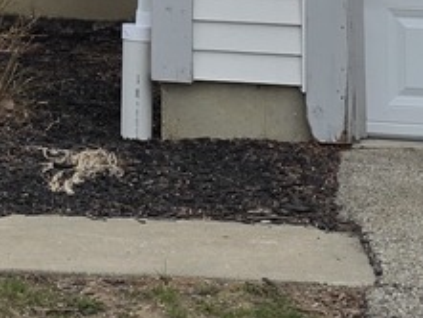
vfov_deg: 9.2
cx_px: -138
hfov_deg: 12.7
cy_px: -368
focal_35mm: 150
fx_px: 1834
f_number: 1.7
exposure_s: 1/2621
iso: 80
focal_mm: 6.3
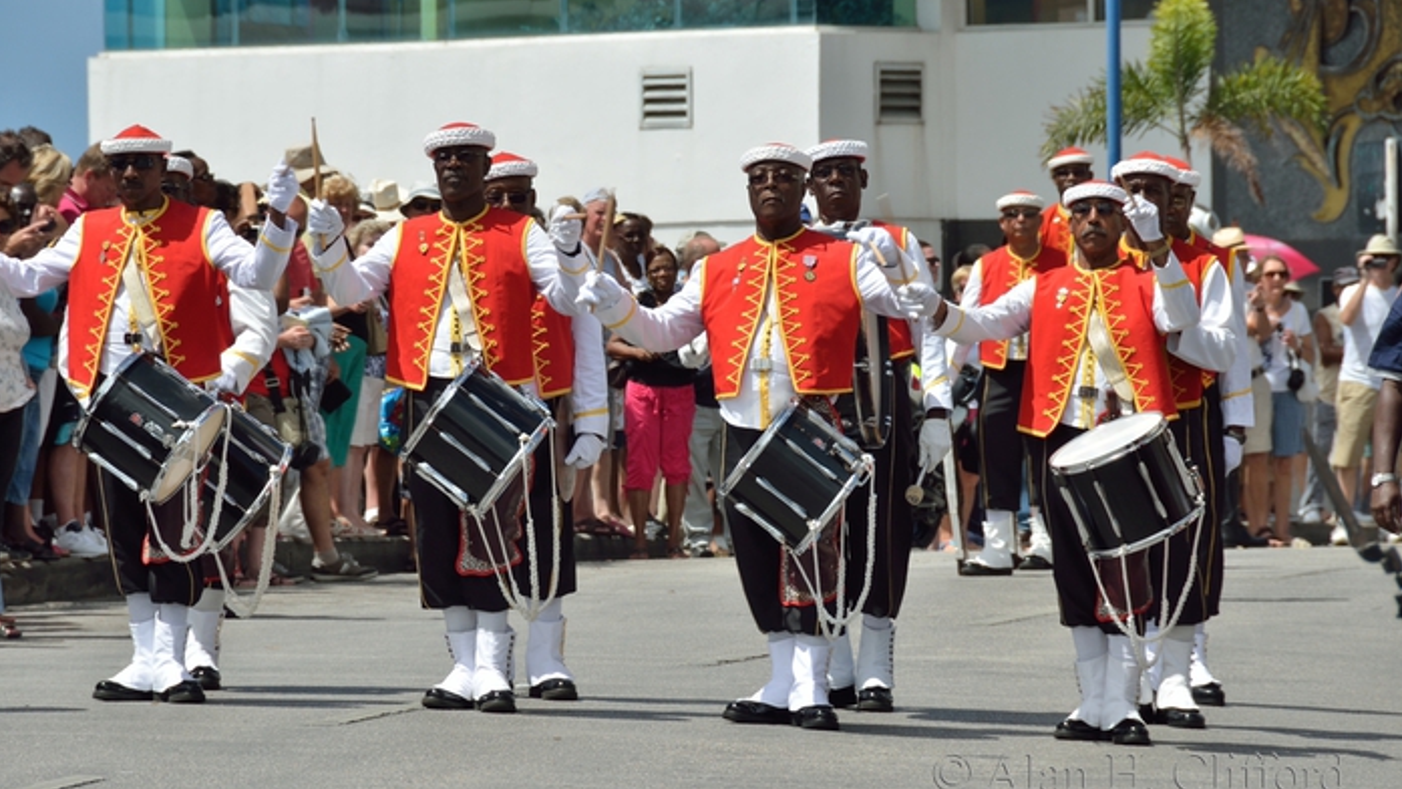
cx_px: 700
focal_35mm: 315
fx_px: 11710
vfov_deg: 3.9
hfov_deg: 6.9
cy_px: 355
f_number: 9
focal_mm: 200
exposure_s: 1/320
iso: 100
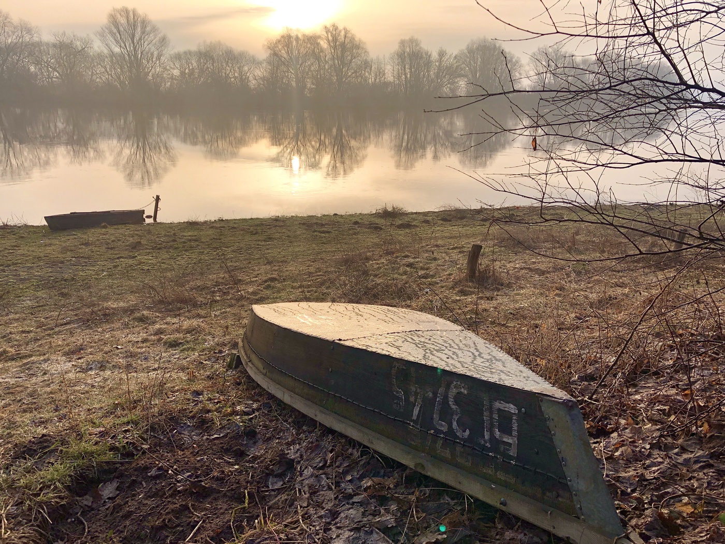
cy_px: 272
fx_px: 586
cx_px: 362
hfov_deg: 63.4
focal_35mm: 28
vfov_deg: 49.7
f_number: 1.8
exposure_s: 1/827
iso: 20
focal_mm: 4
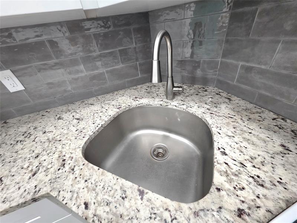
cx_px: 148
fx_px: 112
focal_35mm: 13
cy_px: 112
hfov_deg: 106.2
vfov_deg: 89.9
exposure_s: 1/120
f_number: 1.9
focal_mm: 2.2
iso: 320
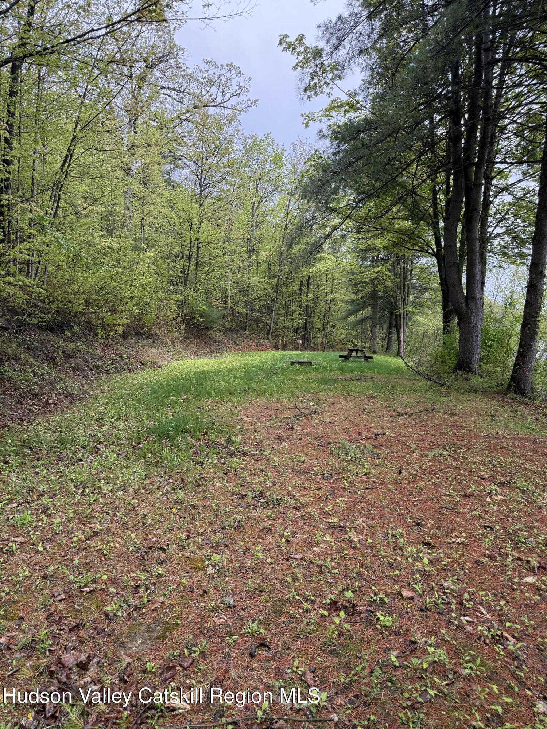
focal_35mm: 24
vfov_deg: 71.6
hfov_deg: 56.8
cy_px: 364
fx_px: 506
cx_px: 274
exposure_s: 1/307
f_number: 1.78
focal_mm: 6.76
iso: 100
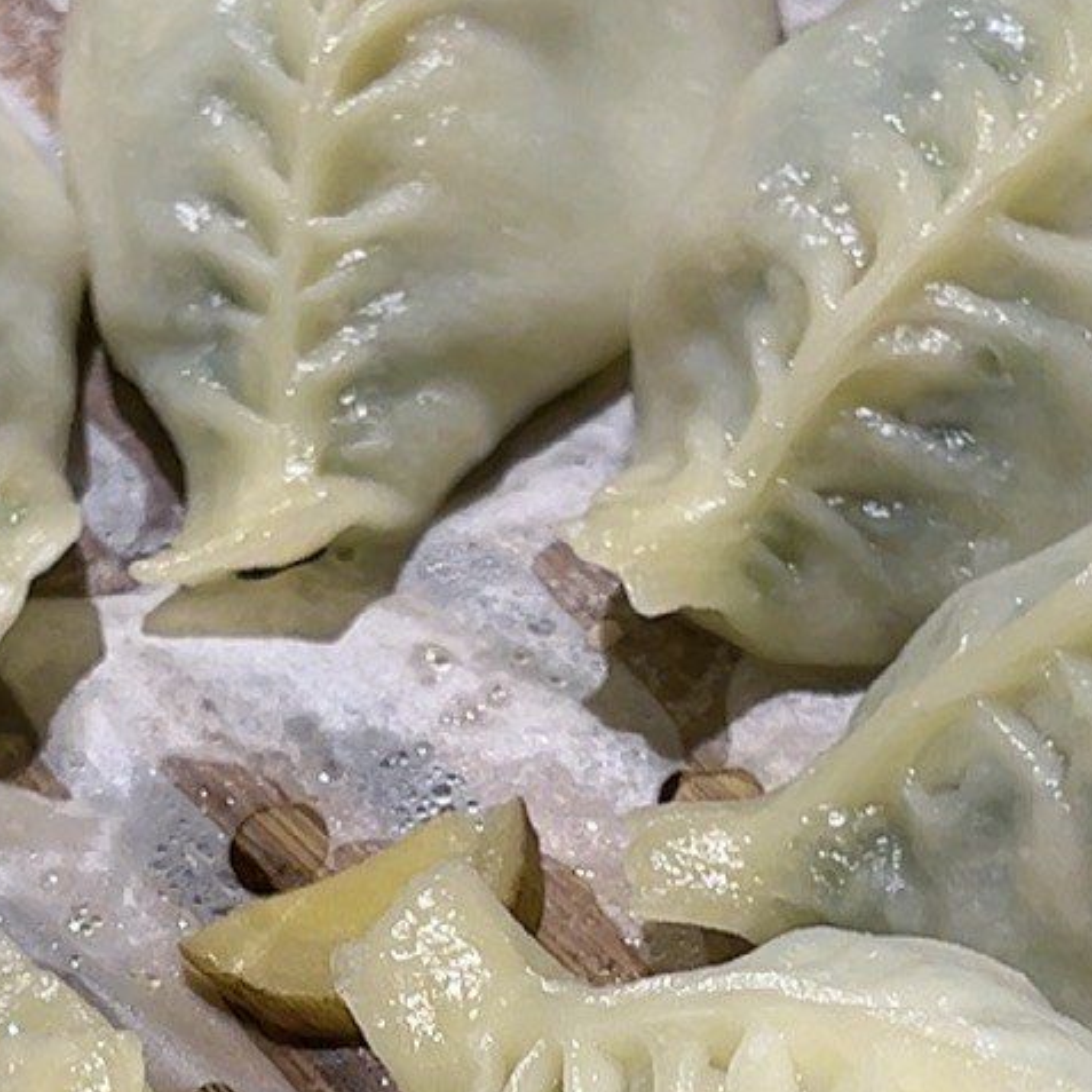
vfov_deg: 16.7
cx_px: 366
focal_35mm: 104
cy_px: 527
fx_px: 3712
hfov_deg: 16.7
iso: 32
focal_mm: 5.7
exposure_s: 1/108
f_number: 1.5
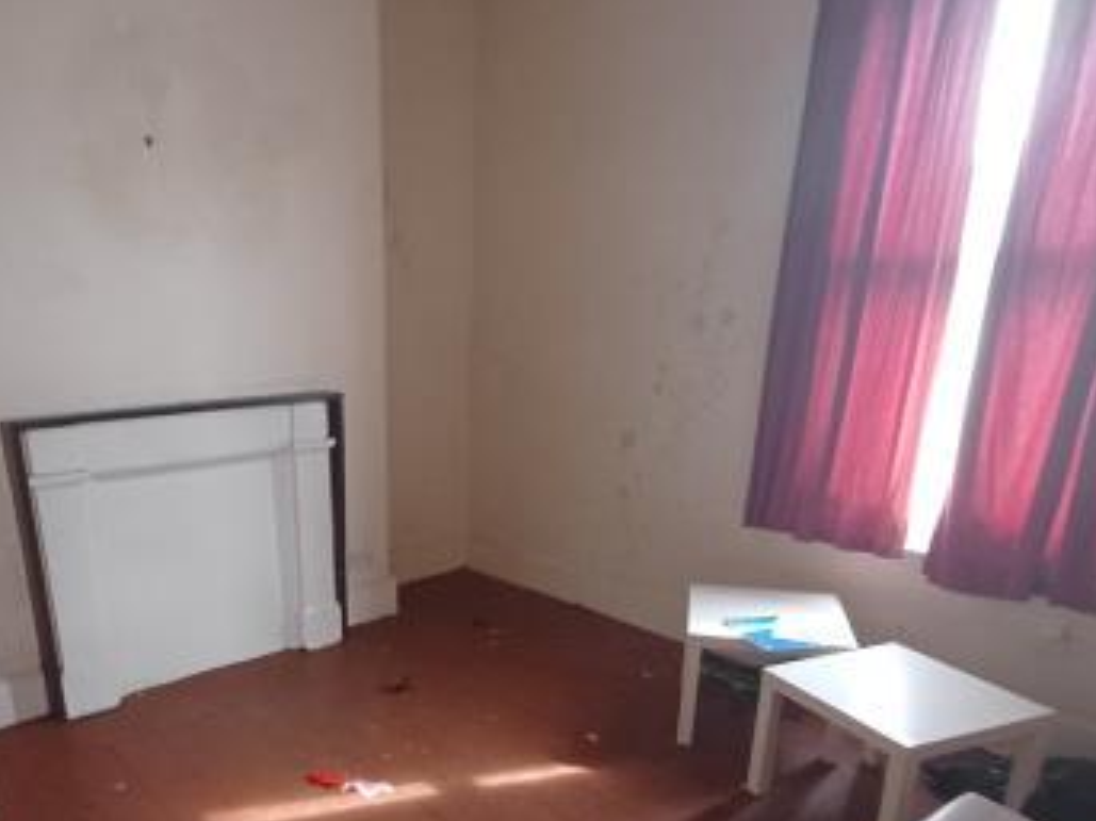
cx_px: 383
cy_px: 604
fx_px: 886
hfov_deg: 62.2
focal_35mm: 28
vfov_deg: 48.0
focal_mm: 1.64
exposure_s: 1/25
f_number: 2.2
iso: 250
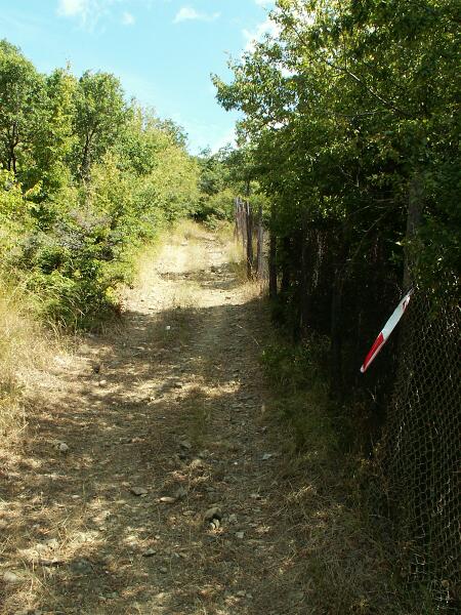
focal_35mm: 35
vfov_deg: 52.6
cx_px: 230
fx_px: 621
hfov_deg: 40.7
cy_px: 308
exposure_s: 1/100
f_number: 8
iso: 100
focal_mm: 5.86
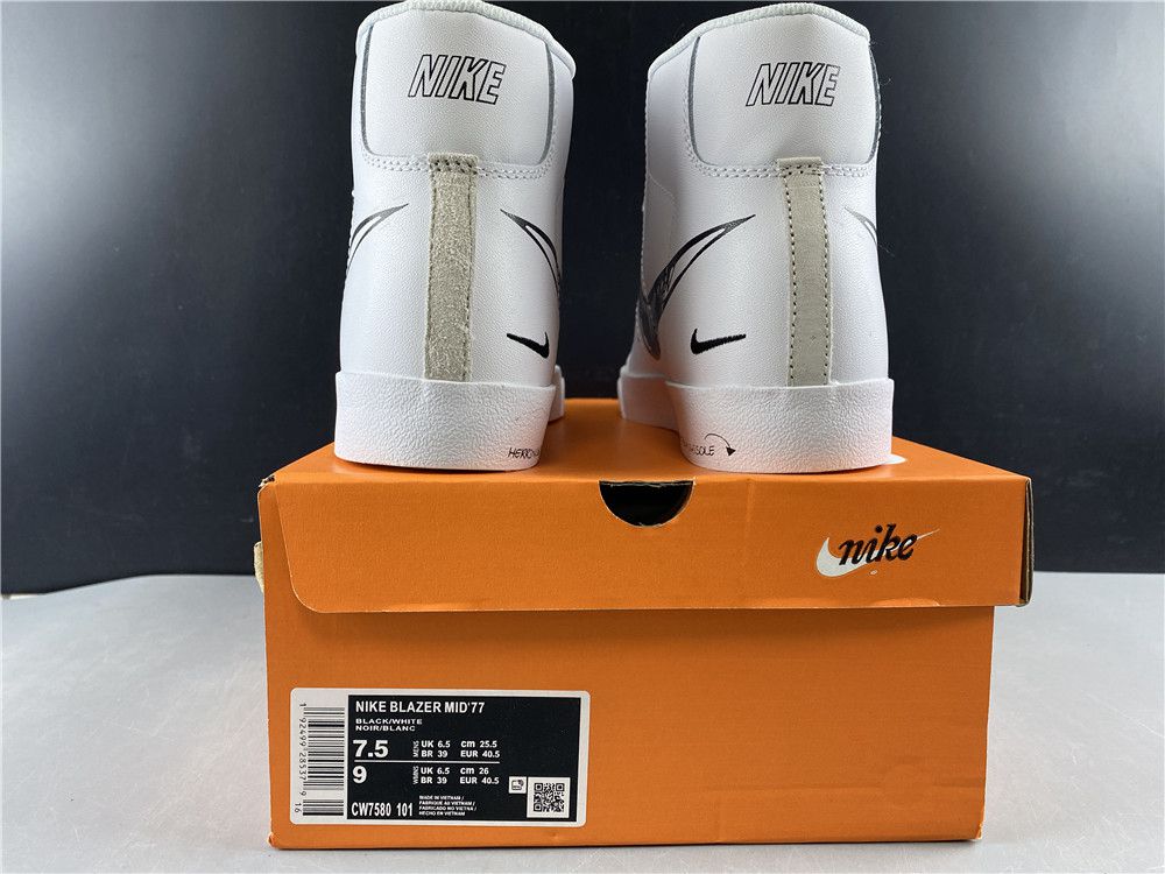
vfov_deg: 53.1
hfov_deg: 67.3
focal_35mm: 26
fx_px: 875
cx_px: 582
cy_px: 437
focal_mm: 4.25
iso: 80
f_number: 1.8
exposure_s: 1/100
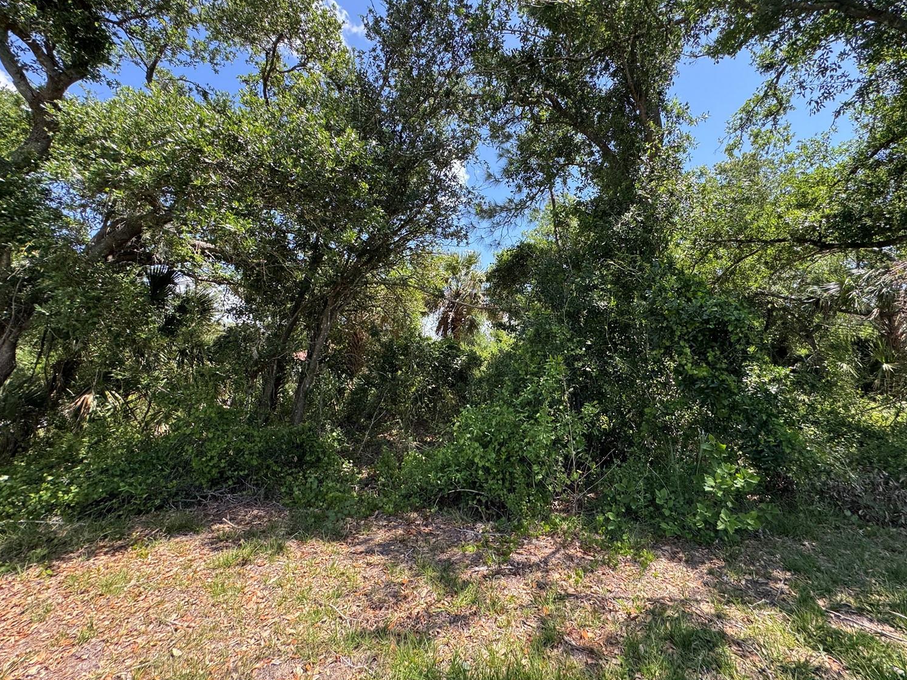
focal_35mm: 15
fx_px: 393
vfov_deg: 81.7
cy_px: 321
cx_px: 481
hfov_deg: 98.0
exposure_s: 1/252
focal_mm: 2.22
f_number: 2.2
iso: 40
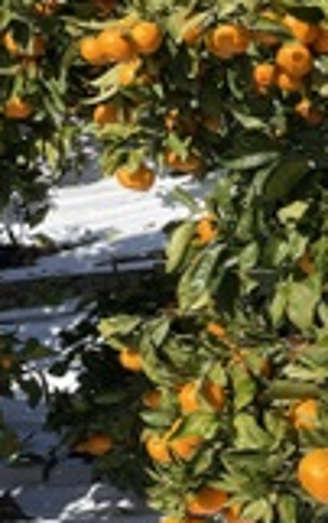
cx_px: 555
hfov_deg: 14.4
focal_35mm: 82
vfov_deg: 25.1
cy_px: 331
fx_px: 1170
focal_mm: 4.2
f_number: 1.6
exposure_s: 1/3401
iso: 32
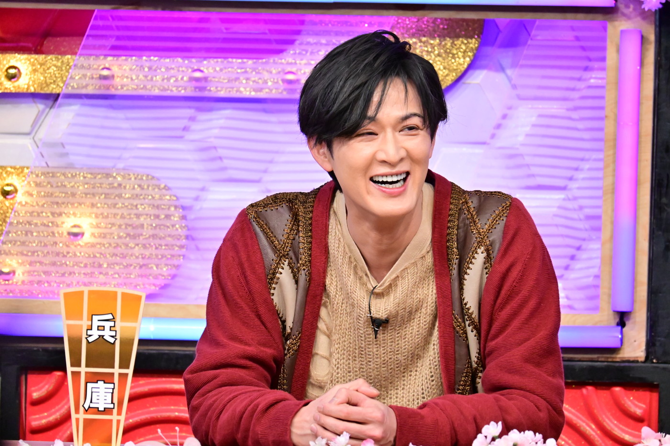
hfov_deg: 5.5
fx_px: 6978
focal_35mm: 375
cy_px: 223
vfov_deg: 3.7
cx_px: 335
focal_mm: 250
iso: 4000
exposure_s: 1/250
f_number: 7.1
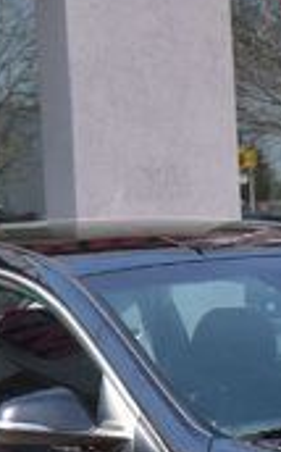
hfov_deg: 5.0
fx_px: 3135
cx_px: -373
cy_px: 265
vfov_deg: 8.2
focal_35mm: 255
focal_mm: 28
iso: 400
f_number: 11
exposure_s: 1/400
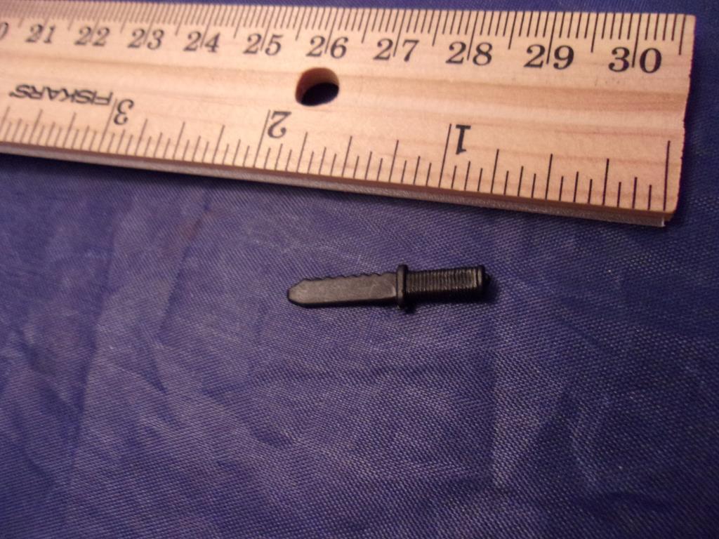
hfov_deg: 65.3
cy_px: 270
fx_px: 561
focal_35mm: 27
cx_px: 360
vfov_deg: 51.4
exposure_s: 1/27
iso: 400
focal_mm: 4.9
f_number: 3
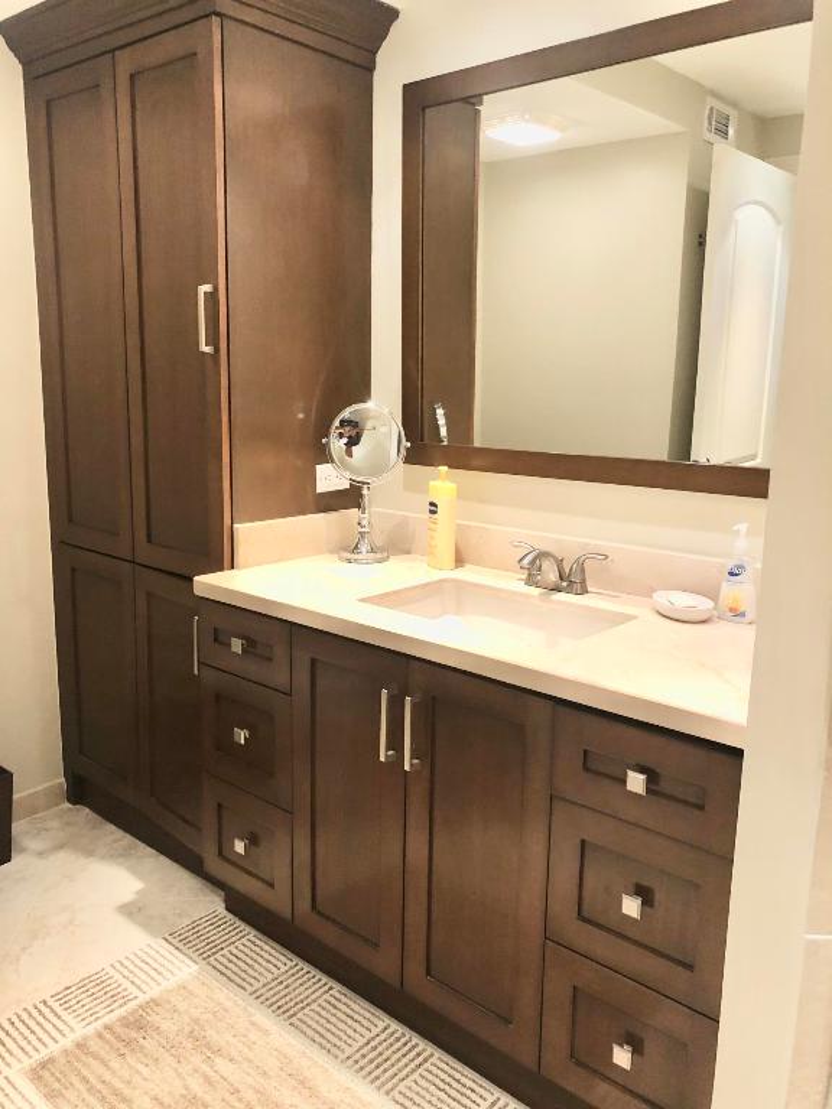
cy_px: 554
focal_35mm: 28
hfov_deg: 49.7
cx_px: 416
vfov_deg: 63.4
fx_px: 897
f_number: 1.8
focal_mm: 3.99
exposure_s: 1/15
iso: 64
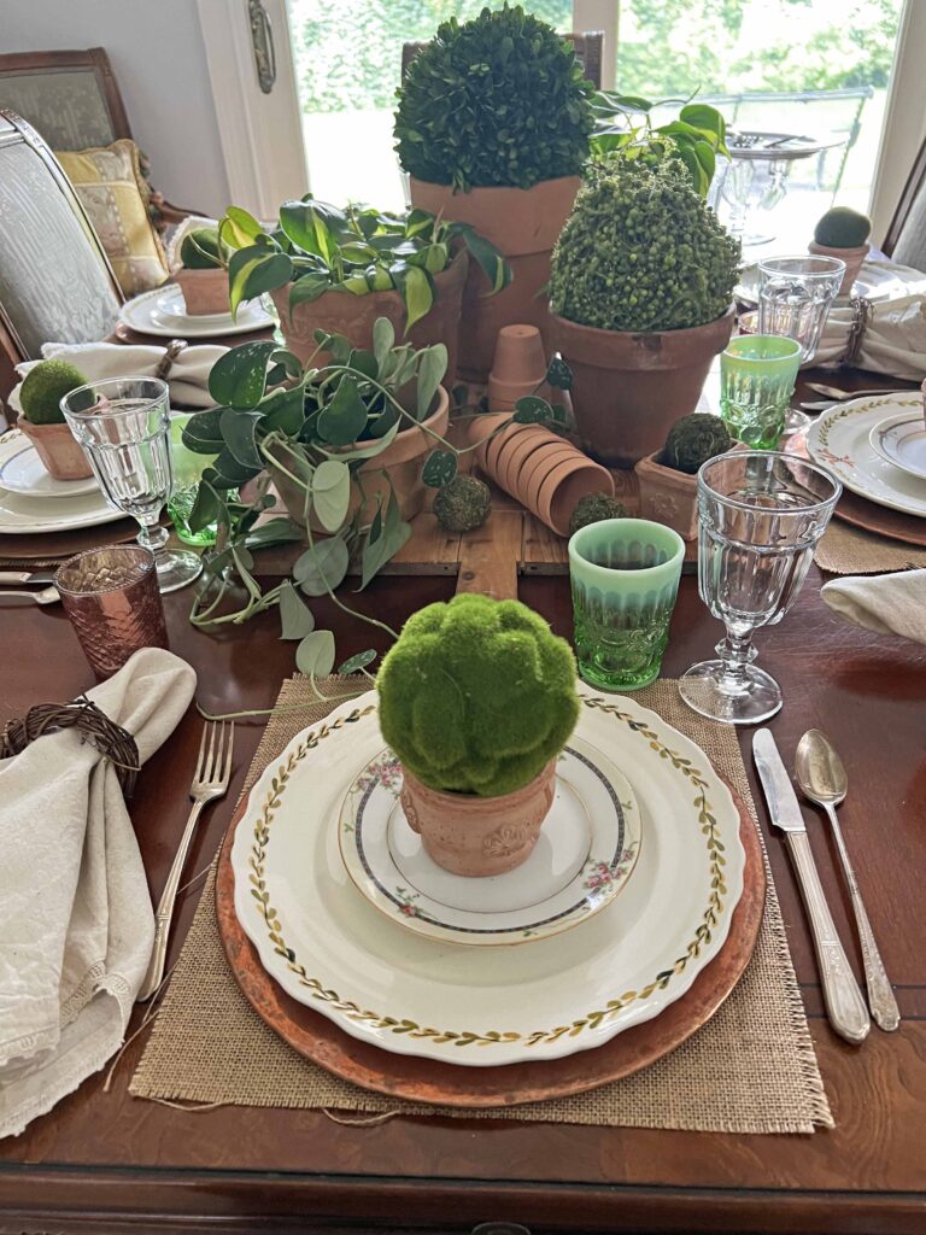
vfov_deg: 67.3
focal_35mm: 26
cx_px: 463
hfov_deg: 53.1
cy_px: 618
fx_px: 927
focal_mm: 5.7
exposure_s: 1/40
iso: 400
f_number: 1.5
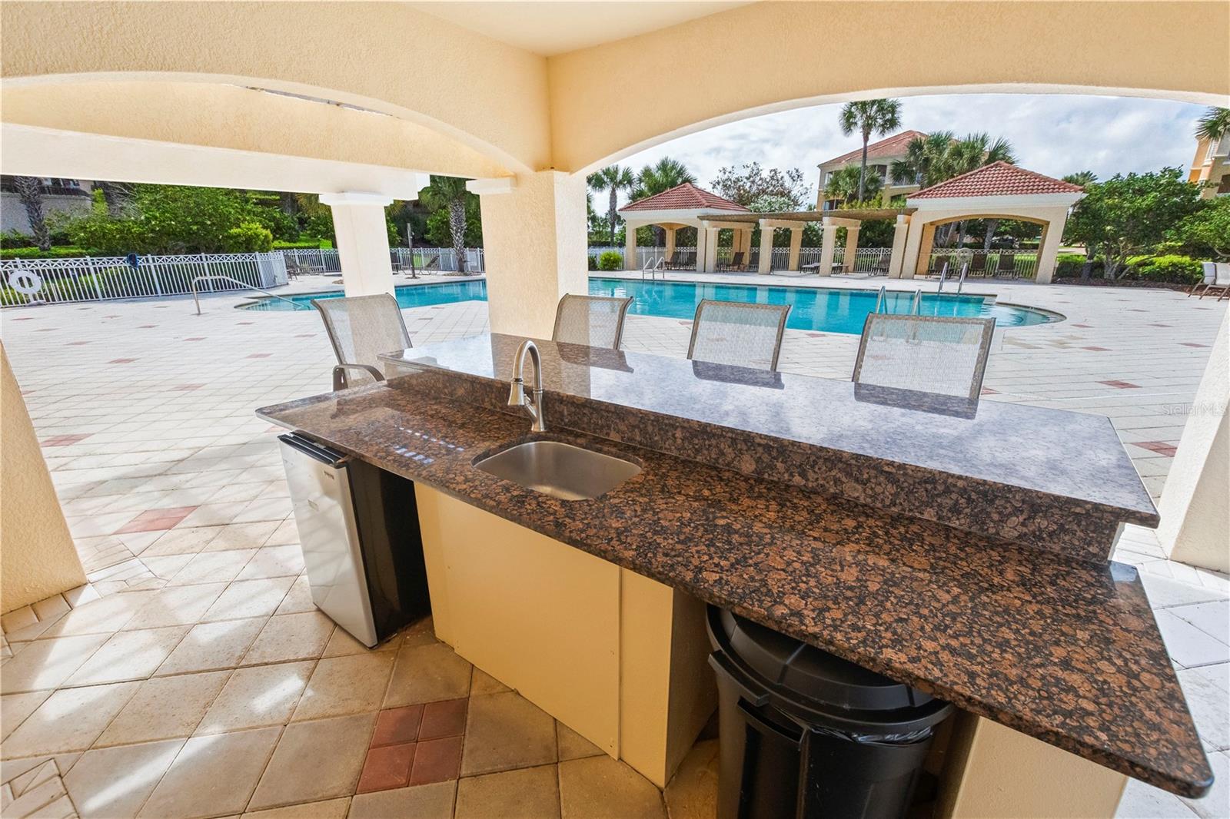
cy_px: 410
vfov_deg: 77.3
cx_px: 615
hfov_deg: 100.4
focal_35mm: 15
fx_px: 512
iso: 640
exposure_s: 1/100
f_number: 8
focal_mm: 10
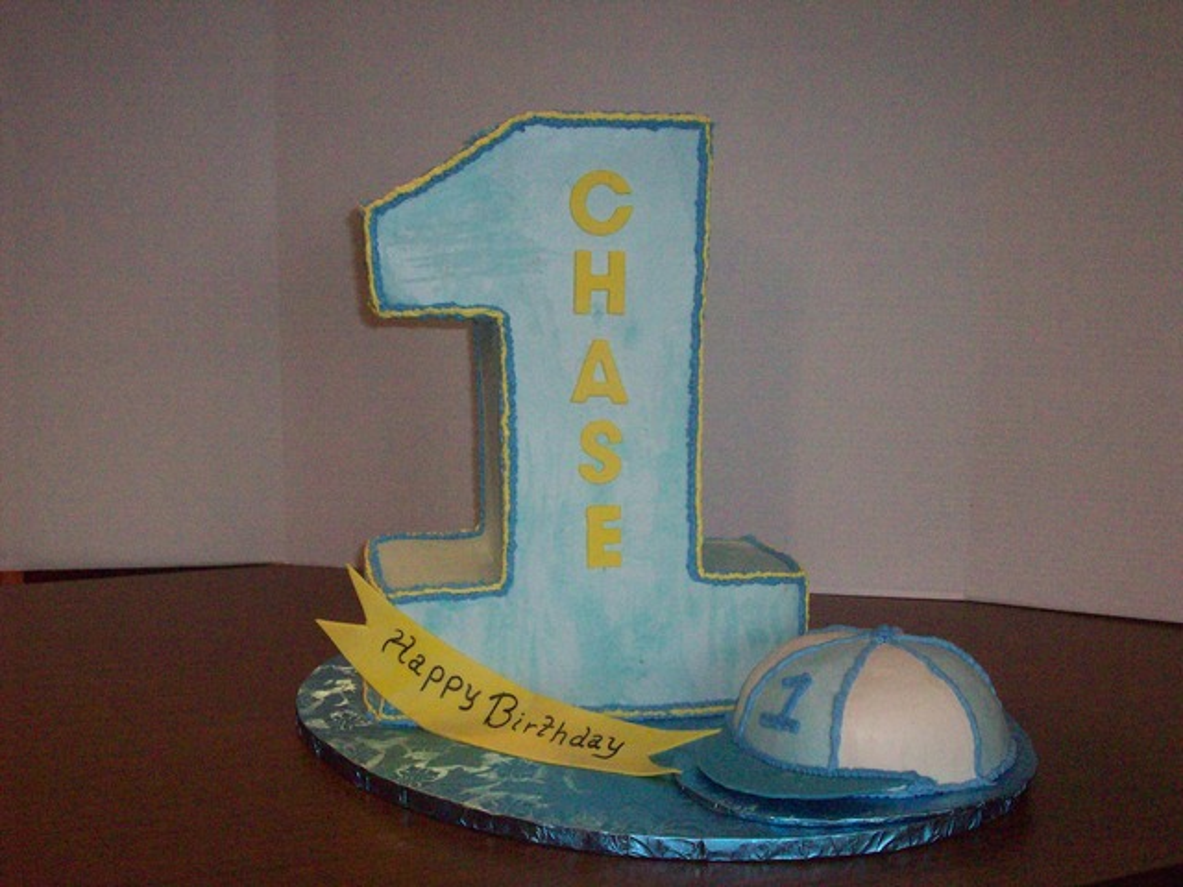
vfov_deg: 31.5
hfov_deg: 41.2
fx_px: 1572
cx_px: 592
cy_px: 444
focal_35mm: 46
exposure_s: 1/144
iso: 400
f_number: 3.1
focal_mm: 7.6
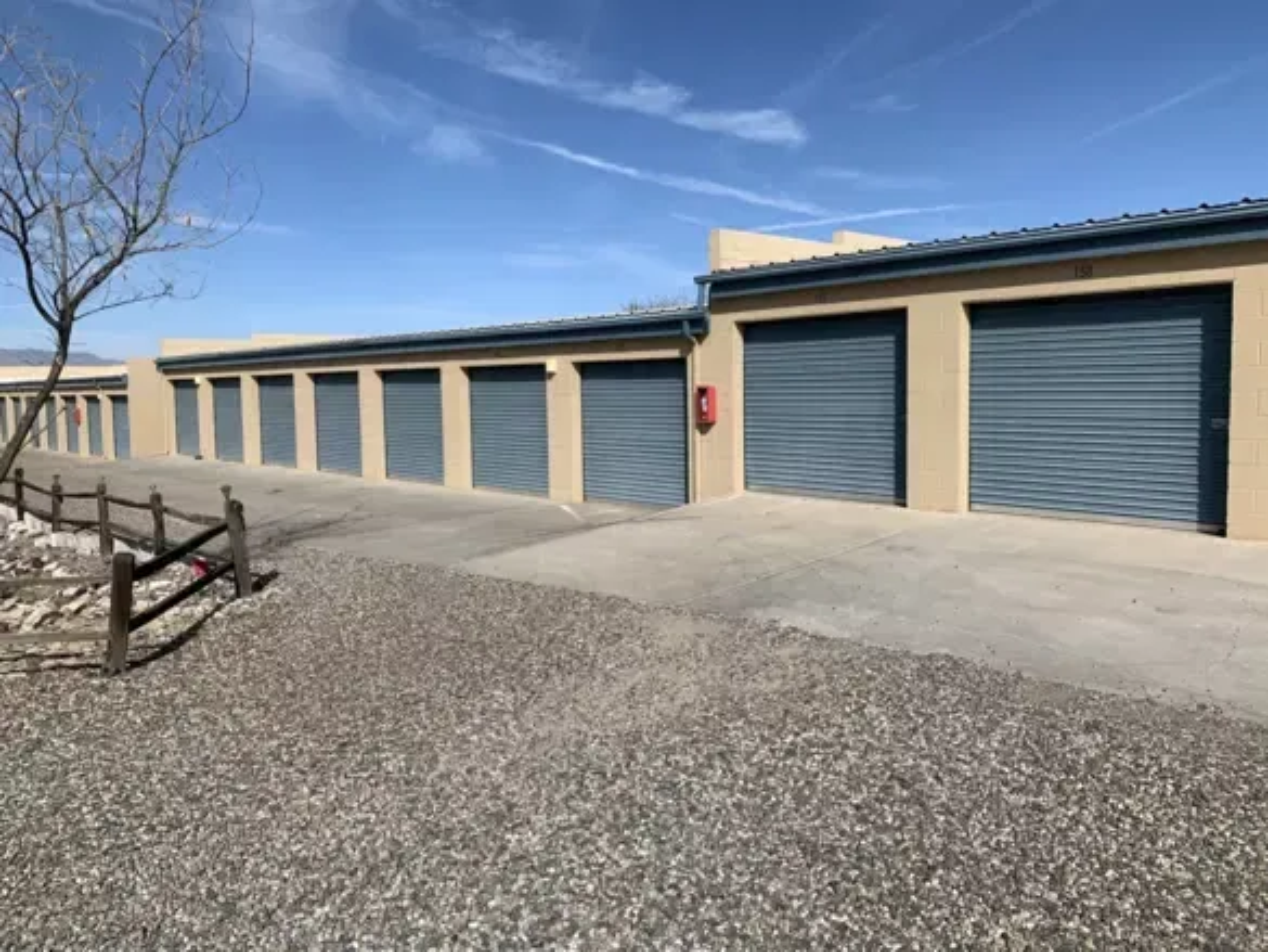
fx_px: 953
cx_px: 634
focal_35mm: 26
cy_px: 476
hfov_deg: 67.3
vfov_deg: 53.1
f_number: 1.8
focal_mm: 4.25
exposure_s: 1/3289
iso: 25
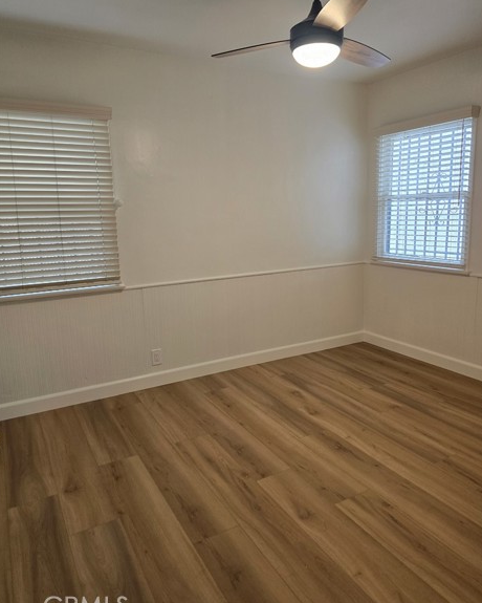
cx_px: 246
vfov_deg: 68.1
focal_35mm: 25
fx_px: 446
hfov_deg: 56.8
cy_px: 285
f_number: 1.7
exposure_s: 1/120
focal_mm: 6.3
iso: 125
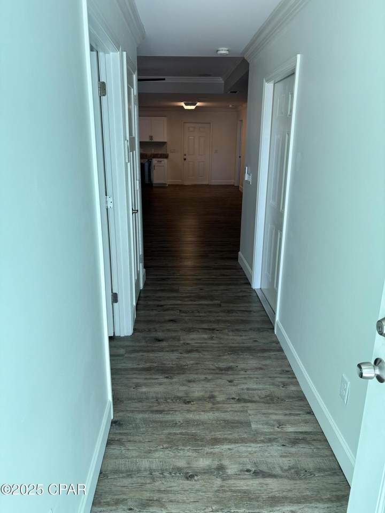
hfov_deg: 53.1
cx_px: 192
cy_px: 256
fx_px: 386
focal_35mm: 26
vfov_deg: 67.3
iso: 40
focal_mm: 5.96
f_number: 1.6
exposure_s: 1/121
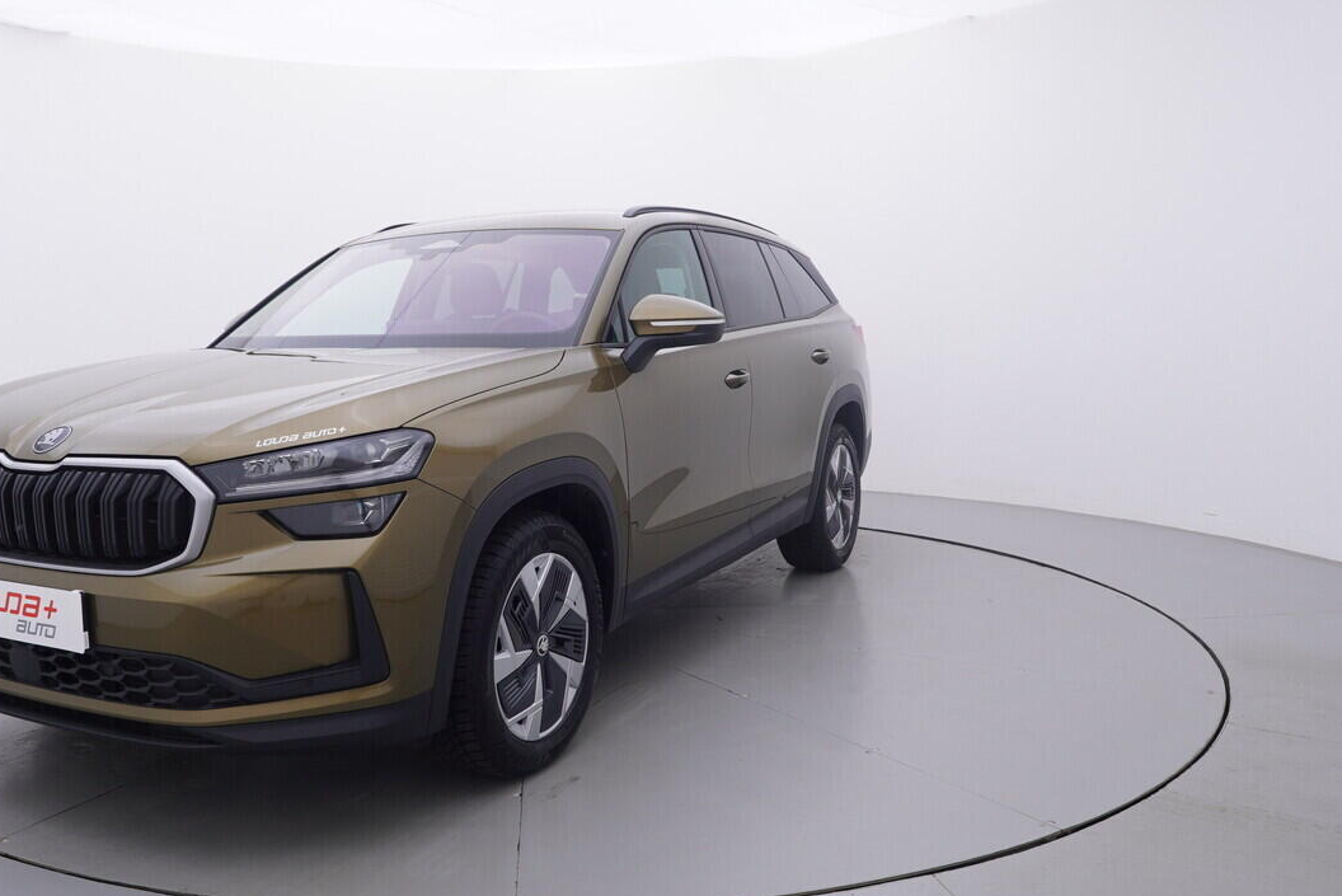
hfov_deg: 60.2
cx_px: 532
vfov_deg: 42.8
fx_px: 1144
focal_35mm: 31
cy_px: 458
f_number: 5
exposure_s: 1/80
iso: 200
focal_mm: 15
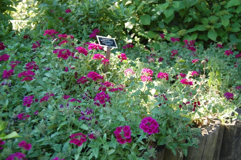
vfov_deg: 28.0
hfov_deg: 41.1
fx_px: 321
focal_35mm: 48
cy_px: 80
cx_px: 120
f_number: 5
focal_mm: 32
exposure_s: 1/100
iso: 400
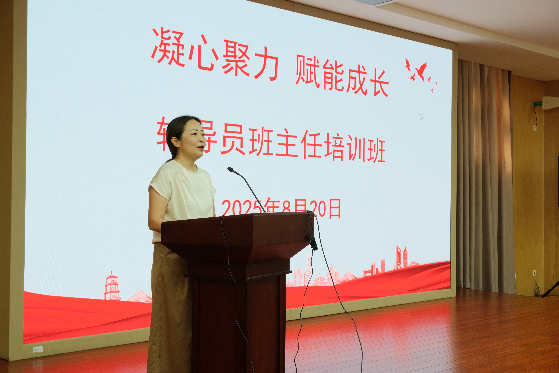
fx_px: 652
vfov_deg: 31.9
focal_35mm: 42
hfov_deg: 46.4
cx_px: 280
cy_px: 186
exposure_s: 1/60
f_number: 4.5
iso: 1000
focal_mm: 28.1
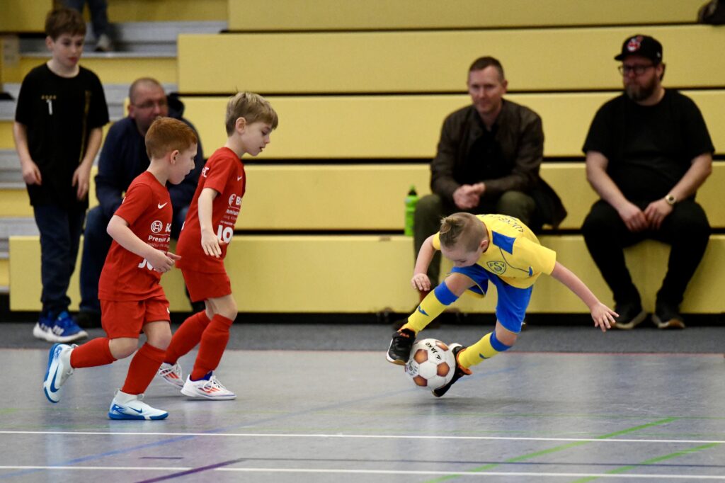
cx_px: 362
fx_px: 4026
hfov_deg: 10.3
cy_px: 242
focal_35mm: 200
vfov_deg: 6.9
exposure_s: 1/1250
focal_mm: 200
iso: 8000
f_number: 2.8
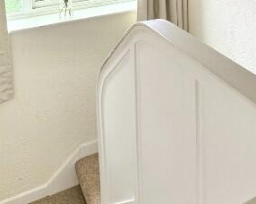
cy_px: -71
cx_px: 187
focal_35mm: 49
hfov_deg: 37.3
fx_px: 371
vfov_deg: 25.7
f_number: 2.2
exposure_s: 1/99
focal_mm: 2.22
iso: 100
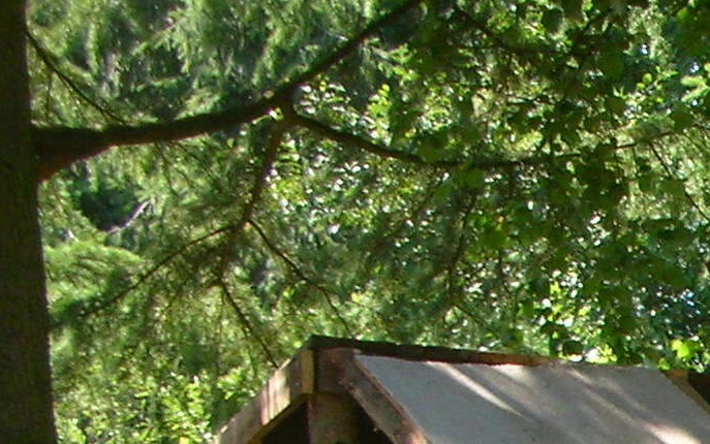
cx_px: 1344
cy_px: 1006
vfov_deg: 8.1
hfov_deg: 12.4
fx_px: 2942
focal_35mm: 152
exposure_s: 1/123
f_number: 3
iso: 50
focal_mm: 5.8
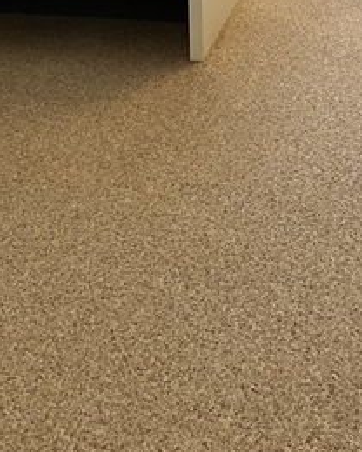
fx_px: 1004
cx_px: 110
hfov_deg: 20.3
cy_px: -162
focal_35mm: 75
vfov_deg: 22.3
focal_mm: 5.1
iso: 200
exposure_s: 1/60
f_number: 1.6
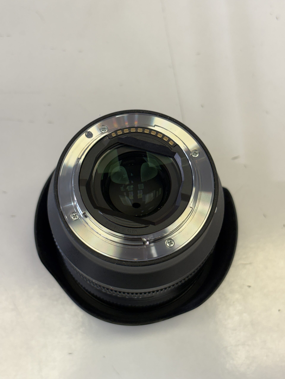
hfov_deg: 28.0
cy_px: 190
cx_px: 142
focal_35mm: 52
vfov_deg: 36.8
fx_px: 571
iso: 50
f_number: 1.6
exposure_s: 1/100
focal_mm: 5.96
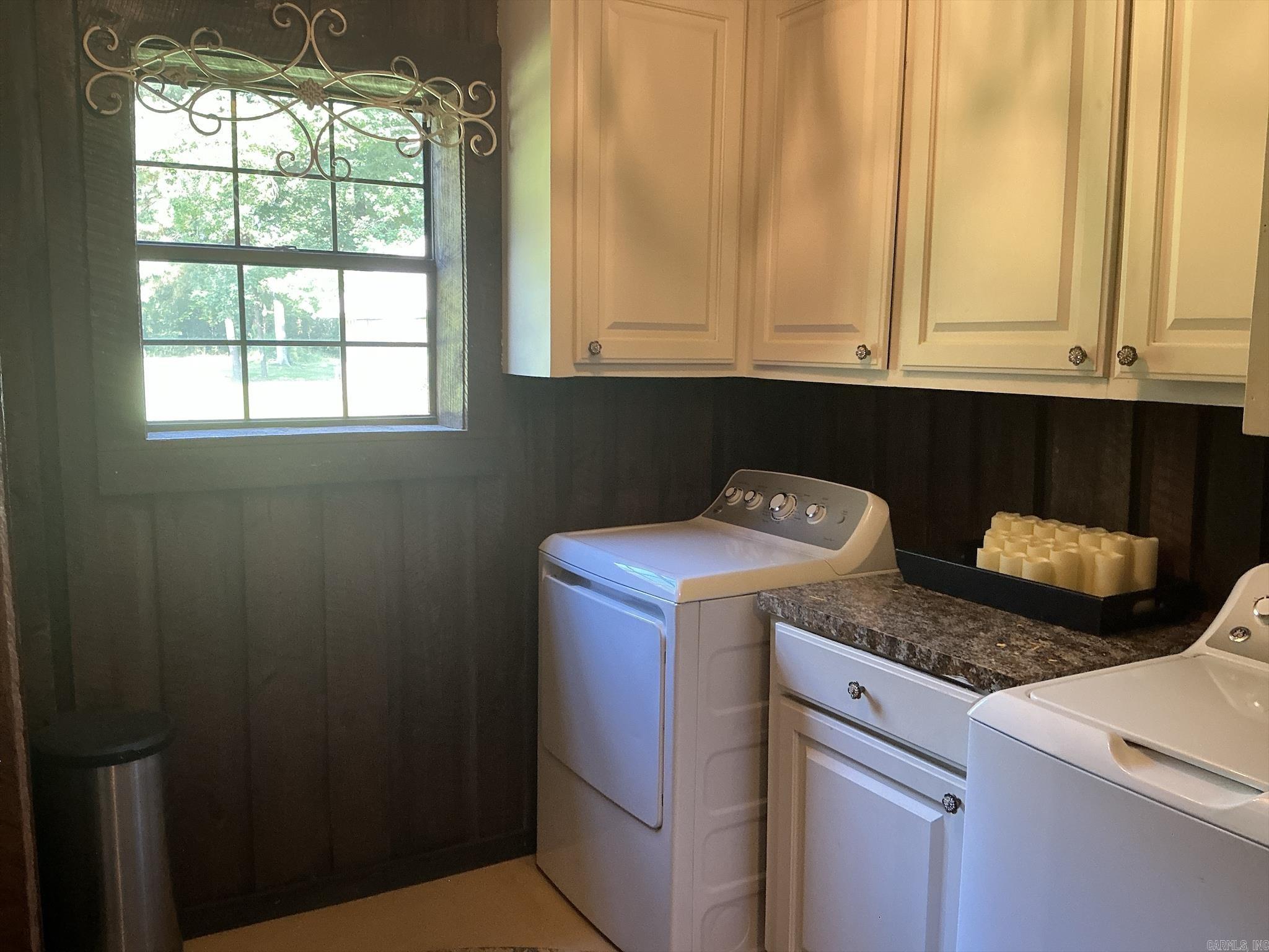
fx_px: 1026
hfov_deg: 63.4
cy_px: 476
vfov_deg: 49.7
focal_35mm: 28
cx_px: 634
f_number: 1.8
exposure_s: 1/60
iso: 160
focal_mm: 3
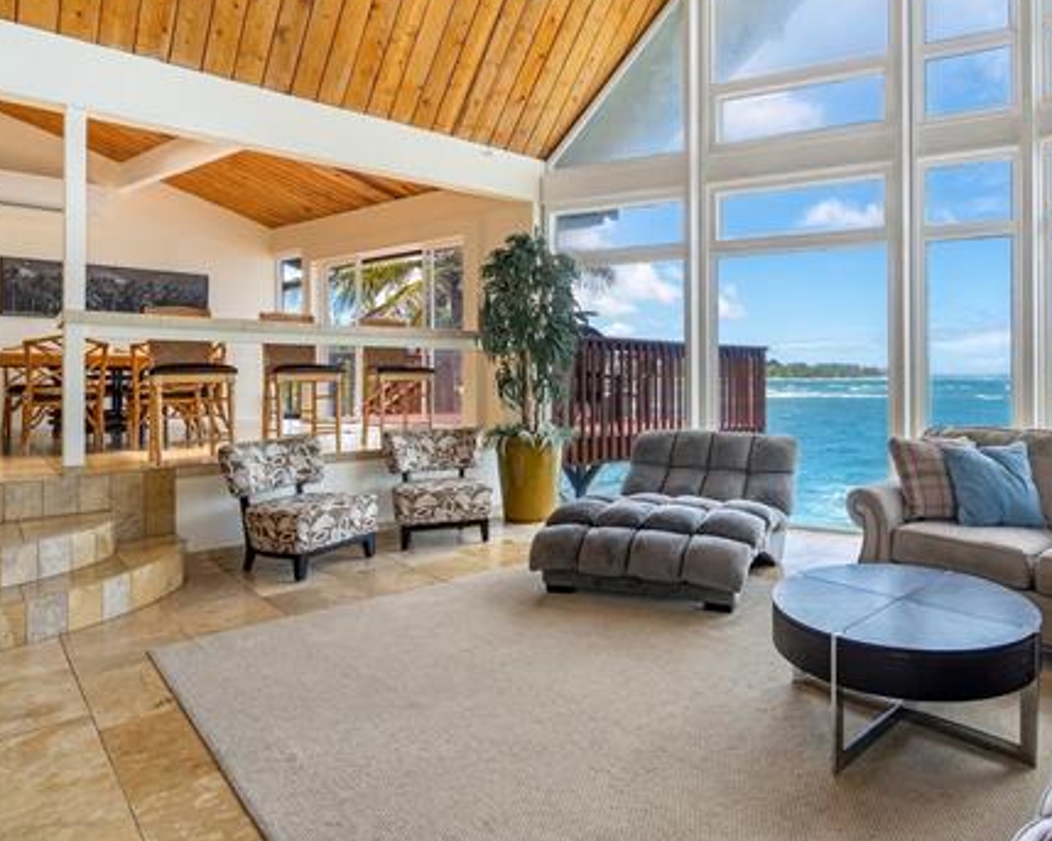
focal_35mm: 21
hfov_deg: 74.4
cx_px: 728
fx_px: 654
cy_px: 409
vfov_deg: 65.5
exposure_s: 1/50
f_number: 8
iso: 100
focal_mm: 10
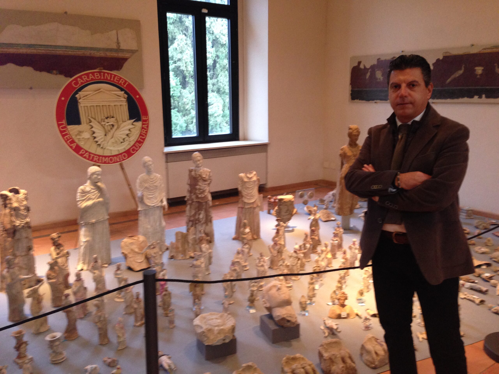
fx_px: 476
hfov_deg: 55.4
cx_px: 250
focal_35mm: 33
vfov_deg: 42.9
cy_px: 187
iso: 200
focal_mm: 4.12
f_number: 2.4
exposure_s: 1/20
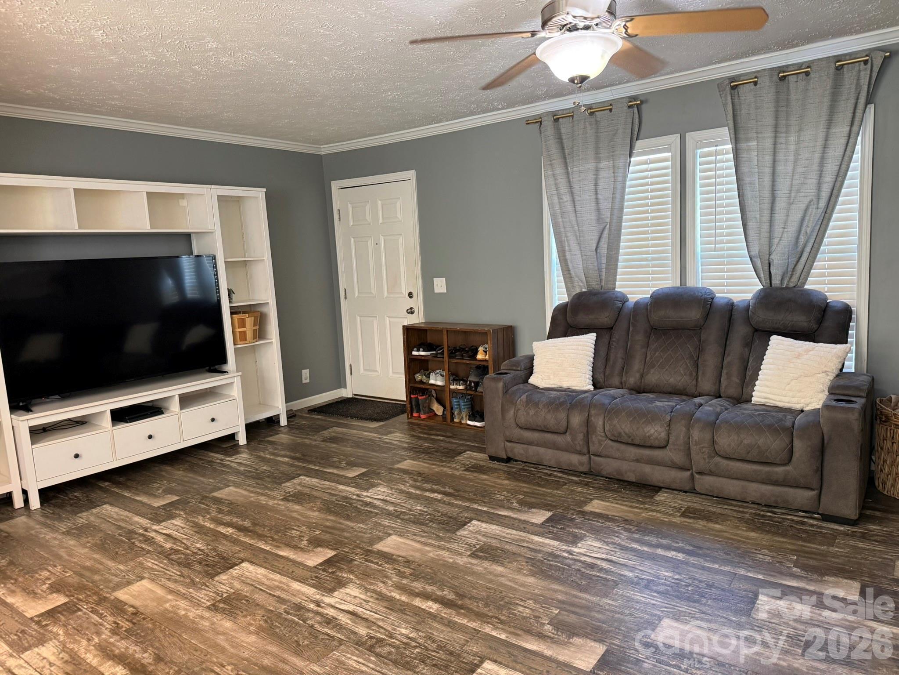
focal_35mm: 24
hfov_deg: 71.6
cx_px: 450
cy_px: 338
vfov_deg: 56.8
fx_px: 623
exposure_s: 1/60
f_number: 1.78
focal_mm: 6.76
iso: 320
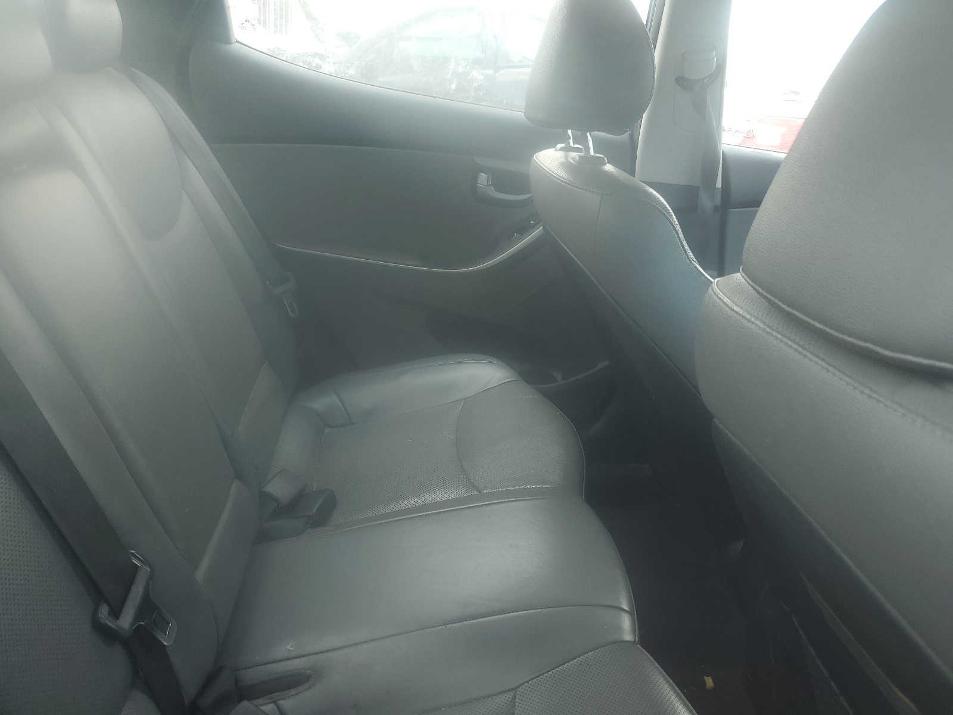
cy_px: 358
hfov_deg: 67.3
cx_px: 476
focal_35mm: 26
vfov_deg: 53.1
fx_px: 716
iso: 50
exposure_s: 1/128
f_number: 1.5
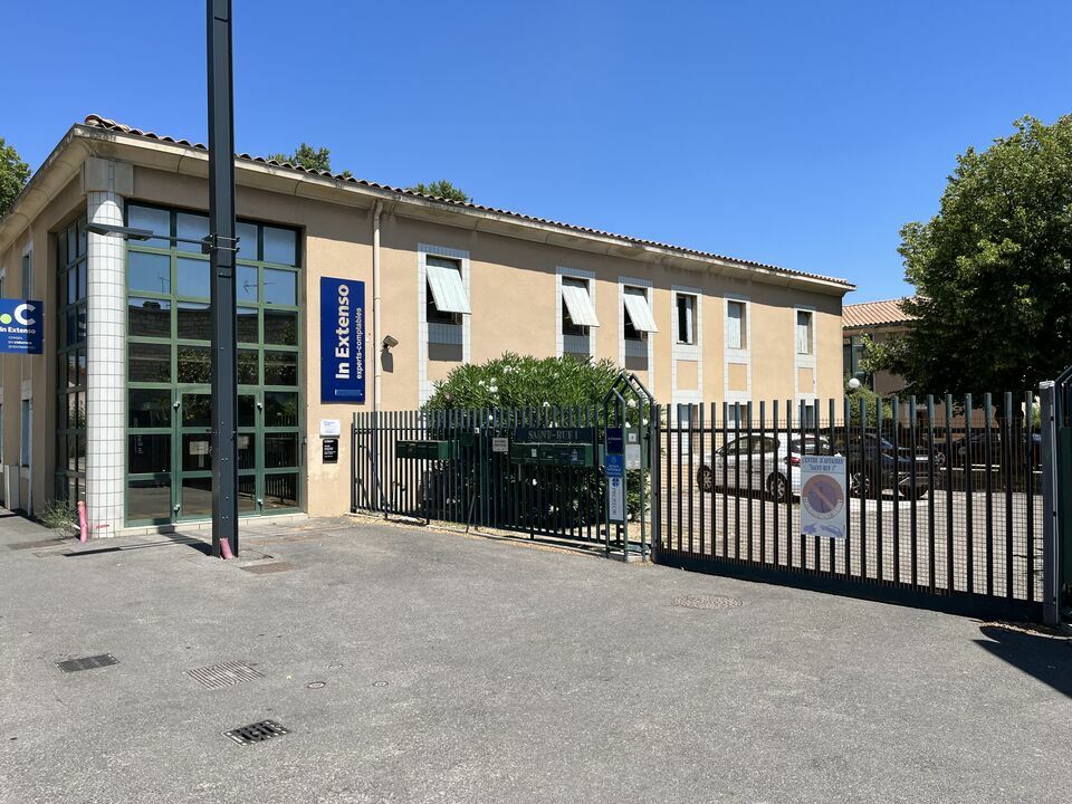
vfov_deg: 53.1
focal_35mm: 26
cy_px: 402
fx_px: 805
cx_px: 536
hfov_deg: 67.3
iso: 50
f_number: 1.6
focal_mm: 5.1
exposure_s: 1/3623
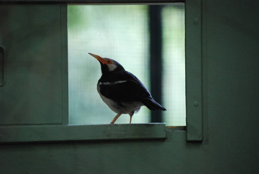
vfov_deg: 5.4
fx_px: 1837
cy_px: 87
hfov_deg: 8.1
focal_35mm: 255
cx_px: 130
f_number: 4.5
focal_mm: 170
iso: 1600
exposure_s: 1/160
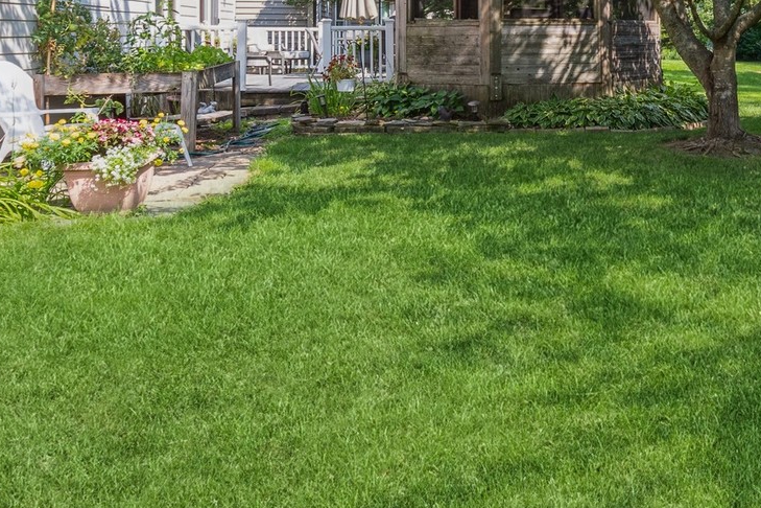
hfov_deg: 43.7
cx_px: 700
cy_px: 29
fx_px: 845
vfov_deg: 31.5
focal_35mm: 40
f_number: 8
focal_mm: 12
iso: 250
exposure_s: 1/200
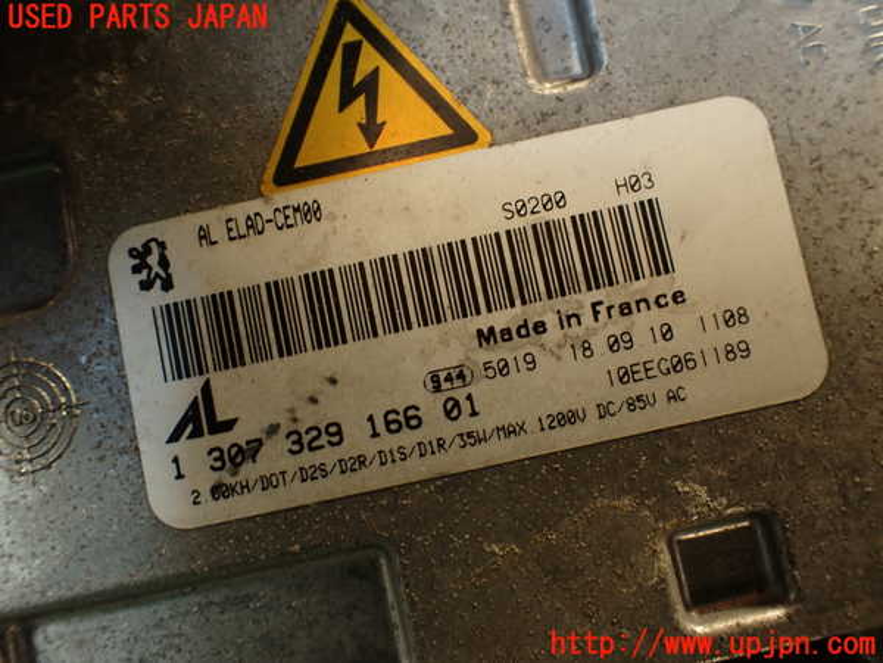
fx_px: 816
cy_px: 332
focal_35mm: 32
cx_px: 442
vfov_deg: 44.2
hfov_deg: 56.8
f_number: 2.4
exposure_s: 1/30
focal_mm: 5.79
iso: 200
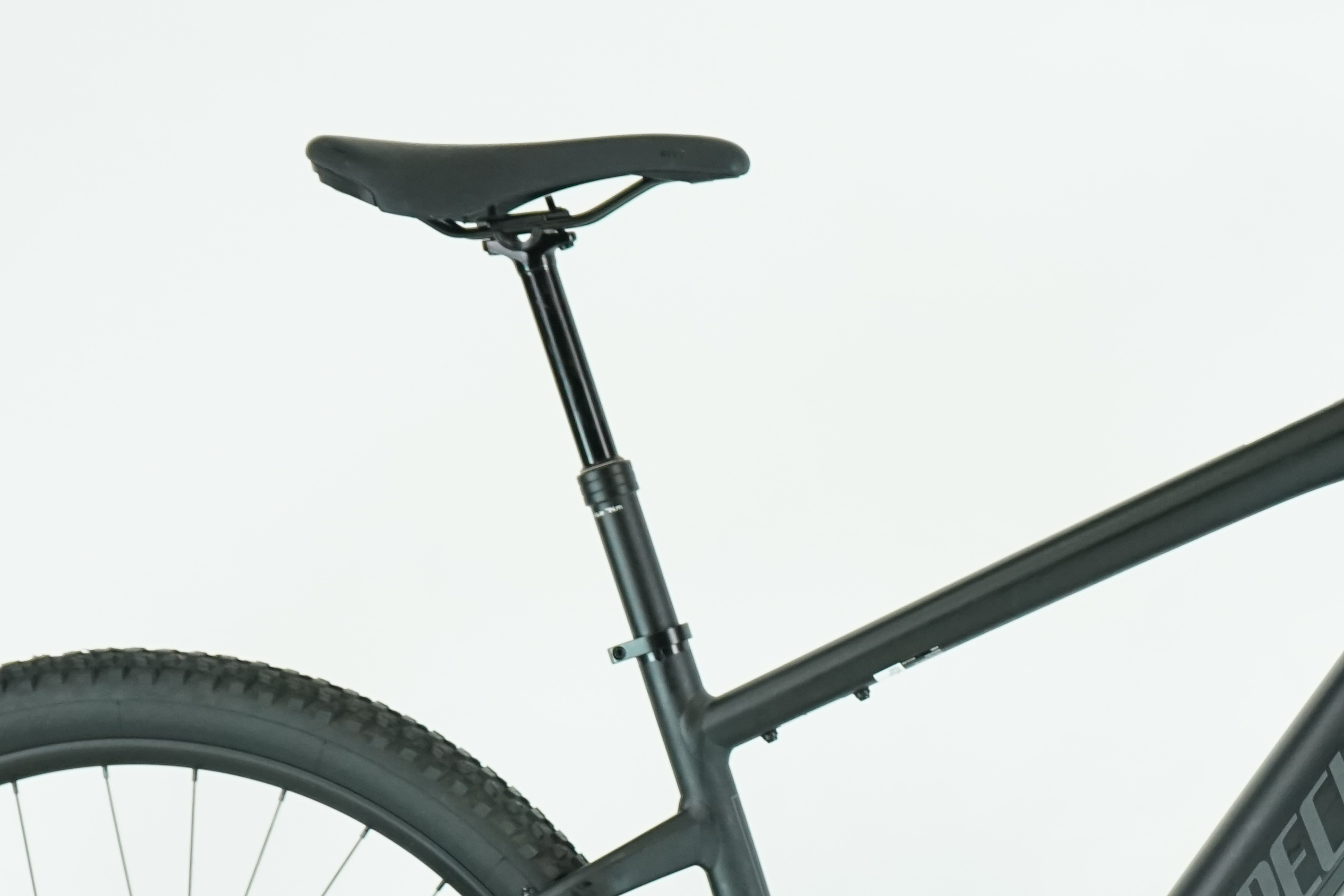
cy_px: 888
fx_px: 5040
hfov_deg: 15.1
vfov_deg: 10.1
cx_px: 1148
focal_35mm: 135
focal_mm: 57
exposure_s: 1/200
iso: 1600
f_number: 5
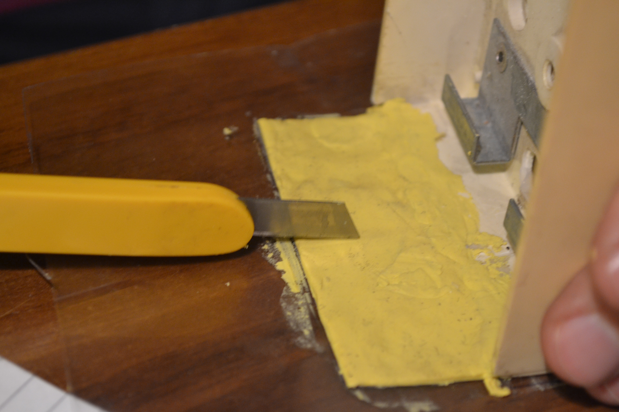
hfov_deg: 24.6
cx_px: 310
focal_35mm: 82
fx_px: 1418
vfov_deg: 16.6
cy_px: 206
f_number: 5.6
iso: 1000
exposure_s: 1/15
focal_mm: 55
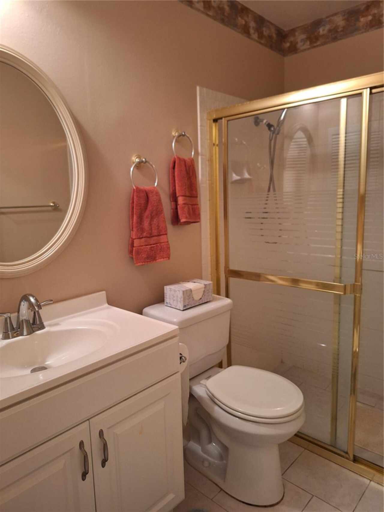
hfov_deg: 58.9
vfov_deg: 73.9
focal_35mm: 23
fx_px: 340
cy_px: 256
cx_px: 192
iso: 250
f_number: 1.8
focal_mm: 5.54
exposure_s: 1/30
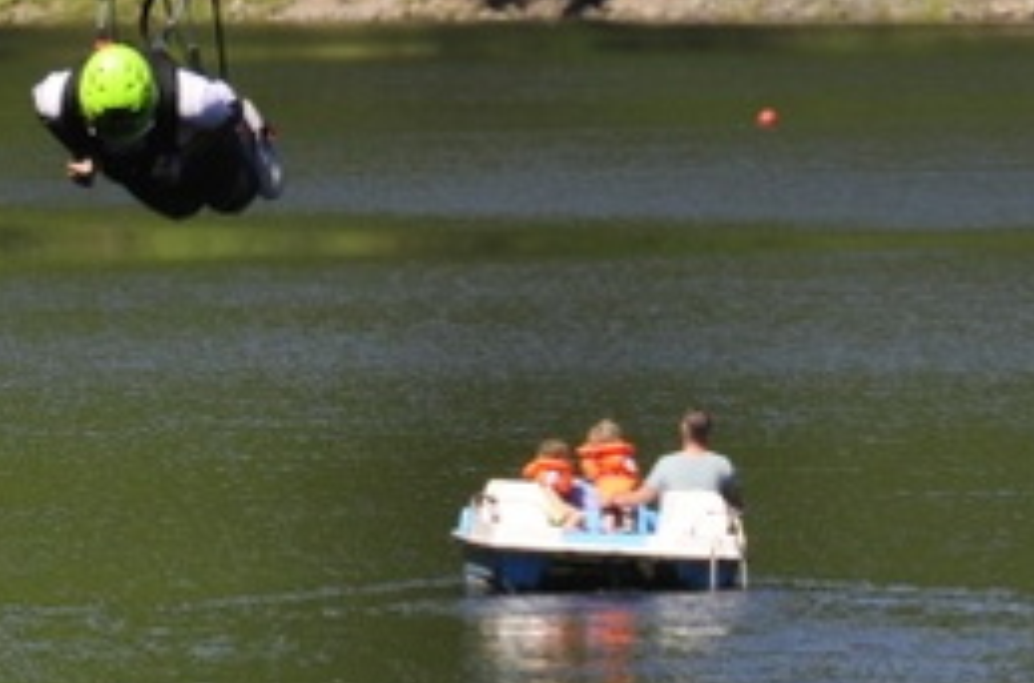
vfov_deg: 1.0
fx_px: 39459
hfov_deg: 1.5
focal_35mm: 1378
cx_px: -435
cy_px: -258
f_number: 8
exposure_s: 1/400
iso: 200
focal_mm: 300
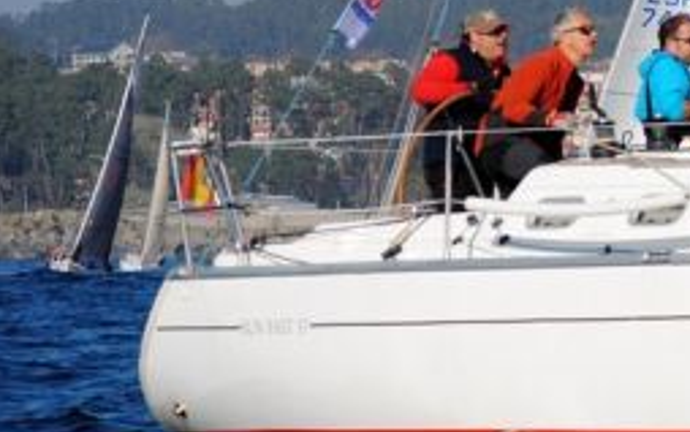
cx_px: 1032
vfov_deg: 2.7
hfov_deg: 4.3
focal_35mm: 483
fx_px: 9087
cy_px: 18
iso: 100
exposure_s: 1/640
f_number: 6.3
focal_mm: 100
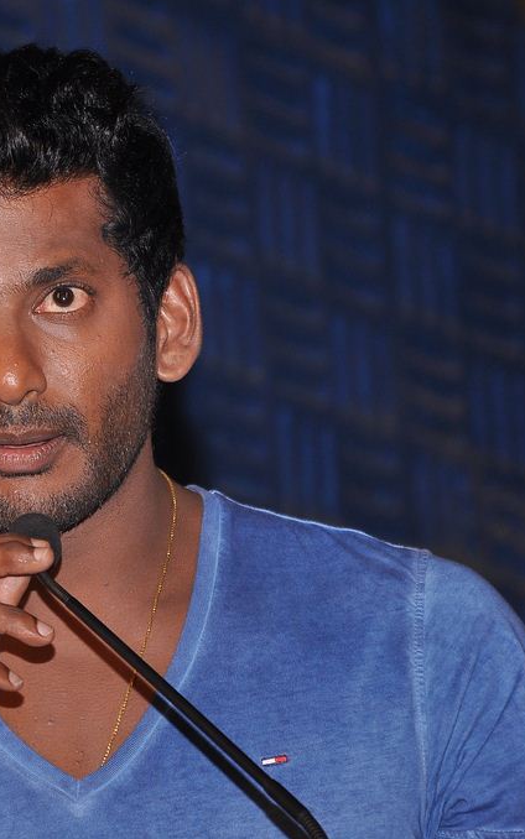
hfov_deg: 4.1
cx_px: 88
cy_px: 420
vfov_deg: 6.5
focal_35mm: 323
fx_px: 7391
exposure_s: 1/80
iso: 400
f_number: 5.6
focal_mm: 140
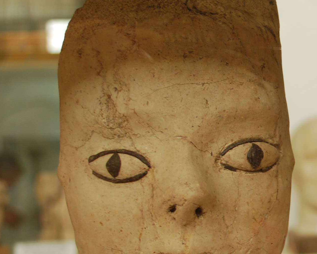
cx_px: 383
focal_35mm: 112
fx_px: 1051
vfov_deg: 13.7
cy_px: 174
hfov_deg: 16.4
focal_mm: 26
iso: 200
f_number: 4.2
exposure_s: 1/20
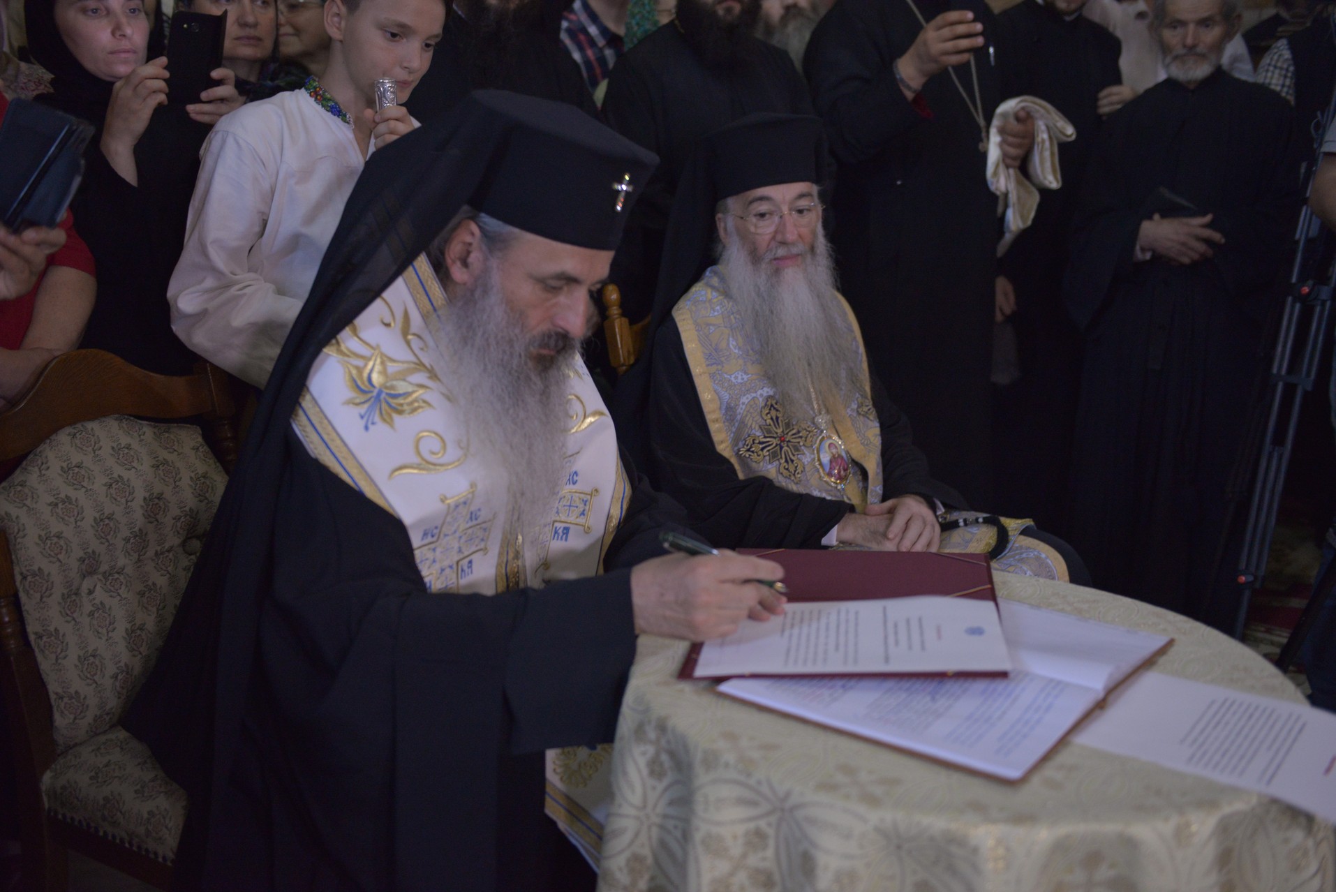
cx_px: 668
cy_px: 446
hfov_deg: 50.7
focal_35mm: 38
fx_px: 1411
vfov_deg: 35.1
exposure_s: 1/60
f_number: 2.8
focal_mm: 38
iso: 2500
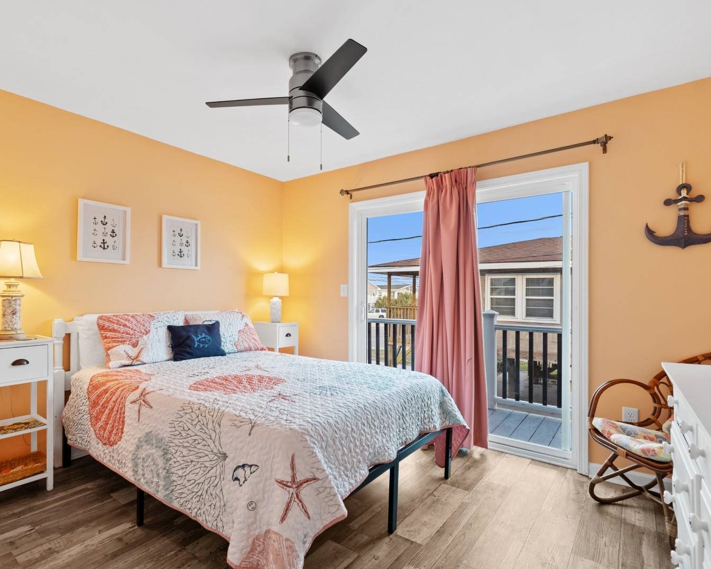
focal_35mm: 17
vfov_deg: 77.0
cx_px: 319
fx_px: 358
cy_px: 285
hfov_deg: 89.3
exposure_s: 1/3
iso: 100
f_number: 4.5
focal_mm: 10
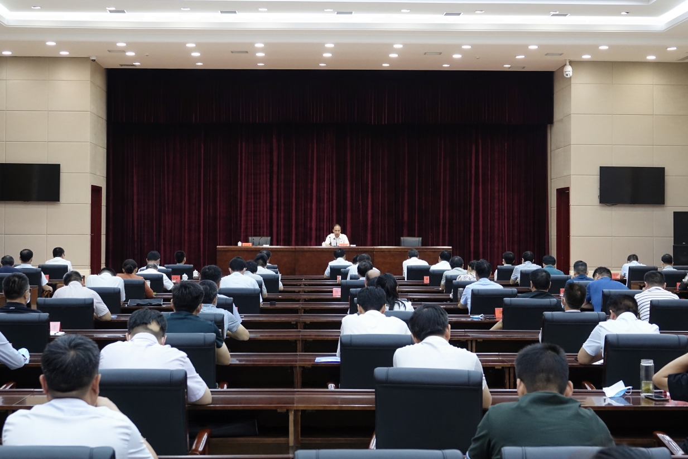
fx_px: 1108
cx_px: 344
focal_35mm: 58
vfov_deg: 23.4
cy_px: 230
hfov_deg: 34.5
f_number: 3.5
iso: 800
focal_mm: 21.32
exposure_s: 1/60
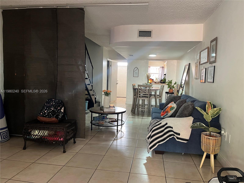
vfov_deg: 53.1
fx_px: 183
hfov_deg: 67.3
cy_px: 92
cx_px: 122
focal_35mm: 26
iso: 320
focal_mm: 5.1
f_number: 1.6
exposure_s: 1/60
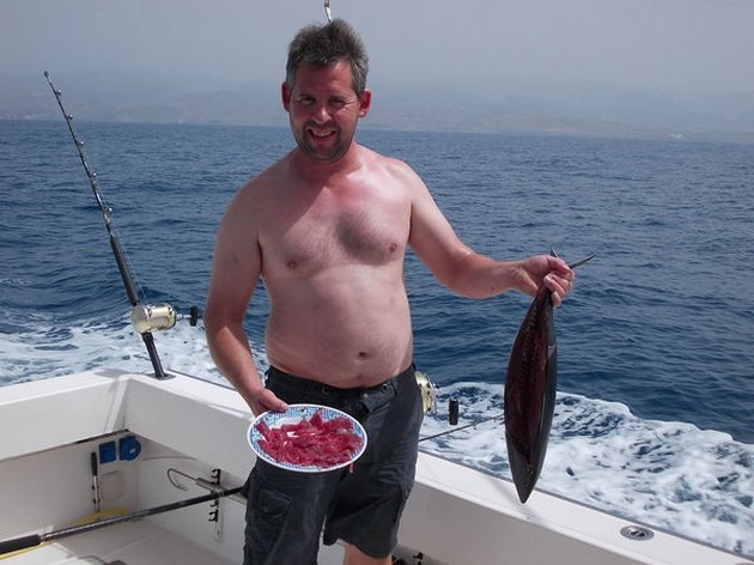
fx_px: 936
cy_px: 282
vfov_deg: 33.6
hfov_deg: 43.9
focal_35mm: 43
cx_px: 377
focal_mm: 6.1
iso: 80
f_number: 6.5
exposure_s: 1/400
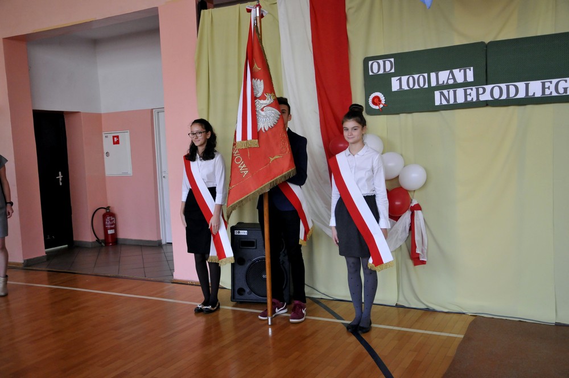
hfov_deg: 53.2
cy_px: 189
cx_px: 284
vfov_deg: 36.8
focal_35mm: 36
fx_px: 568
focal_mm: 24
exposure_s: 1/40
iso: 1250
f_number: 4.5
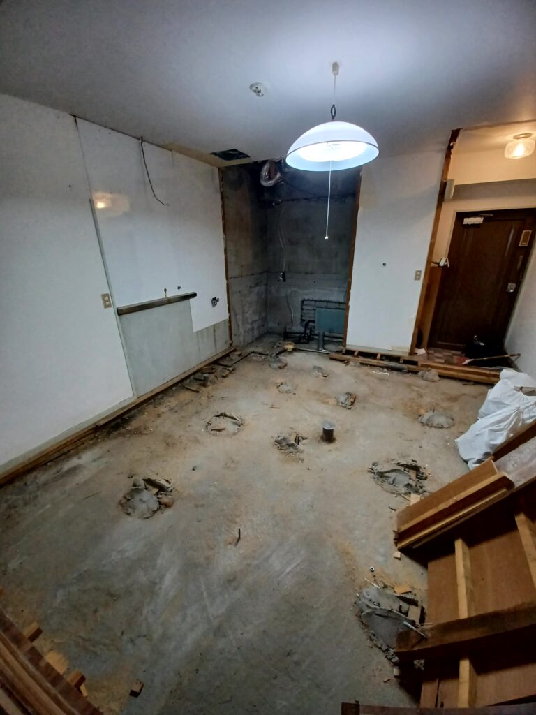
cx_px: 268
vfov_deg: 106.2
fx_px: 268
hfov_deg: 89.9
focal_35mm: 13
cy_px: 358
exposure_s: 1/59
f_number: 2.2
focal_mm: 1.42
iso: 160
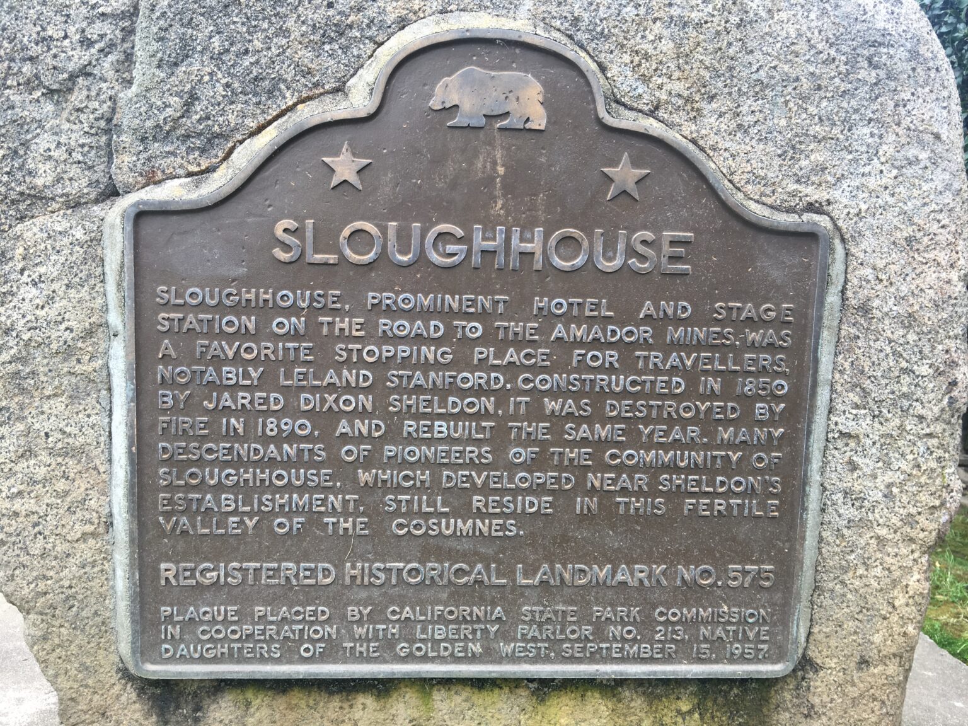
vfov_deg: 48.2
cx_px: 484
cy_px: 363
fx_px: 811
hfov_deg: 61.7
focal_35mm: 29
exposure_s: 1/139
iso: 25
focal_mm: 4.15
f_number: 2.2
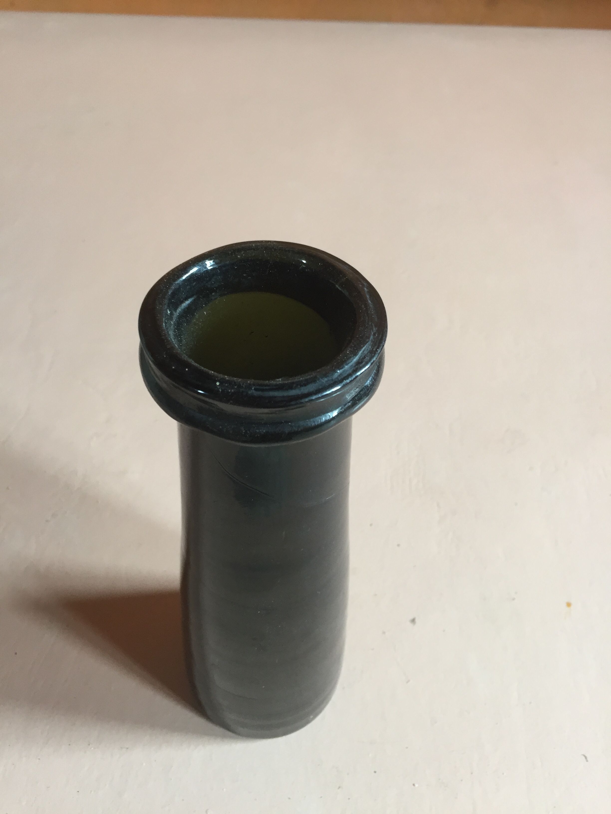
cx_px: 306
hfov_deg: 48.2
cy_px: 407
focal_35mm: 29
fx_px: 682
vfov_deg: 61.7
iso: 100
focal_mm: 4.15
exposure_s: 1/33
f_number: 2.2
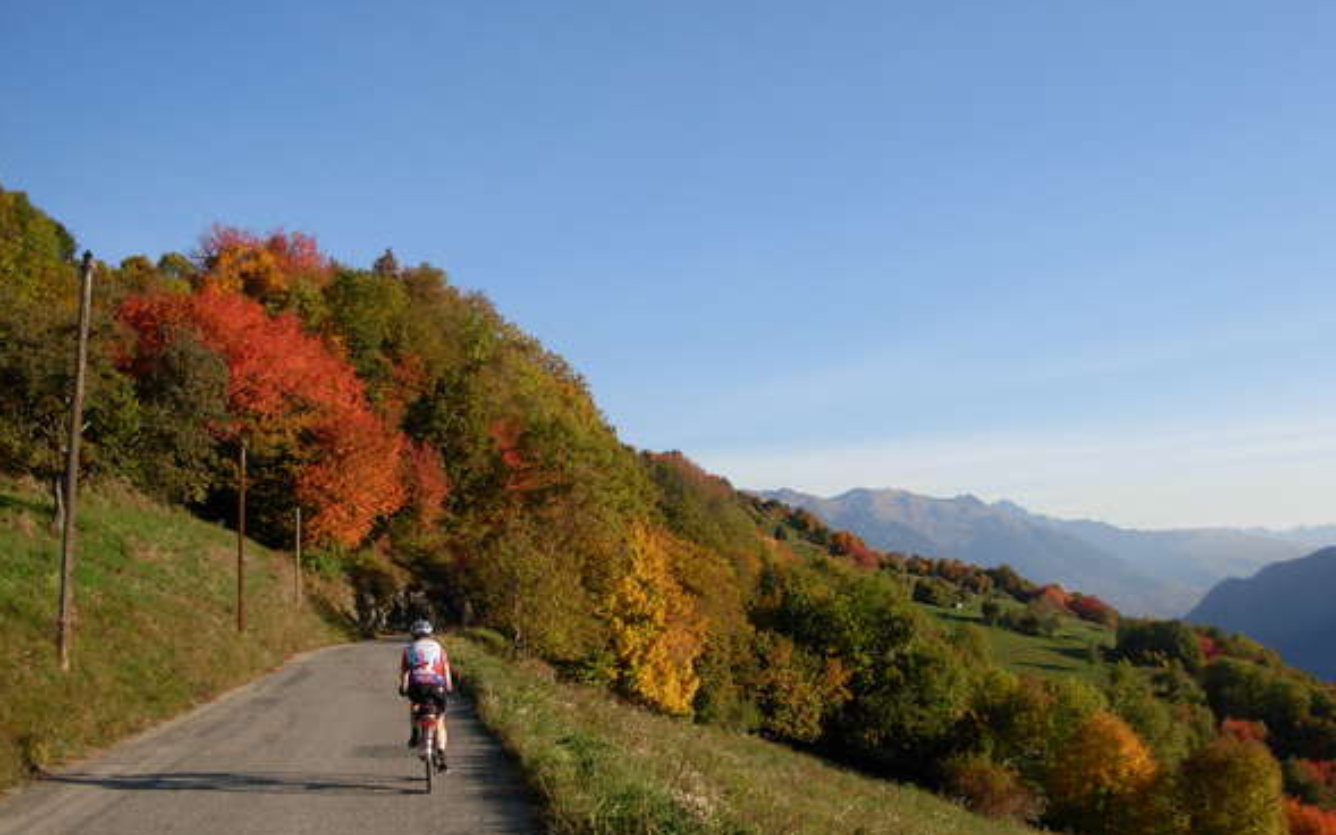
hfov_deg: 48.2
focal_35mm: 41
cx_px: 674
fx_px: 1493
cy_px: 415
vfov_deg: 31.2
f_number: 2.9
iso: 79
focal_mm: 6.3
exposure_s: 1/939
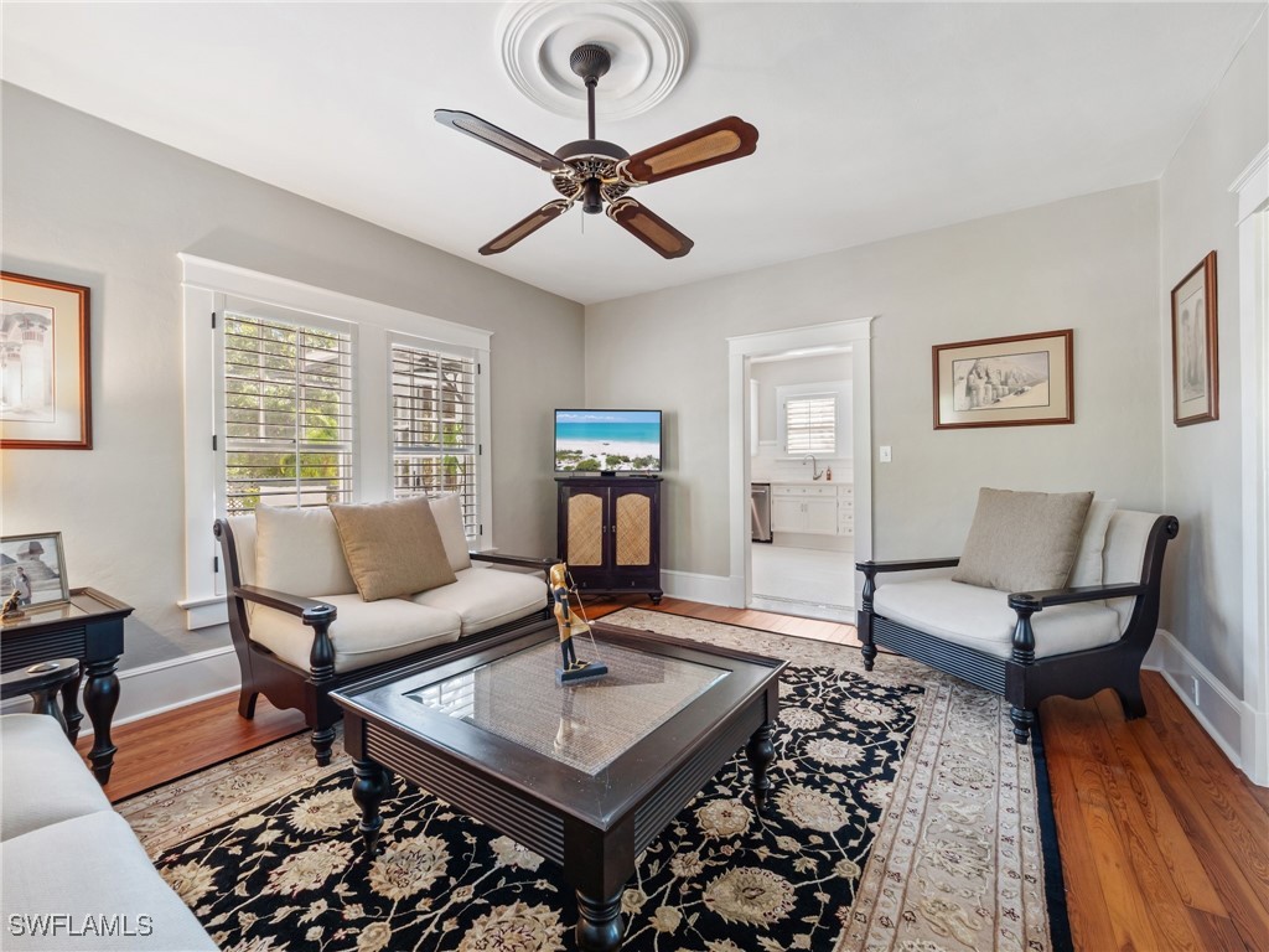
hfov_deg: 102.1
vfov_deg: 85.7
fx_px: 513
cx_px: 634
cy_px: 476
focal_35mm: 14
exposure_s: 1/2
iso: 200
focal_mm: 7
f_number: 7.1
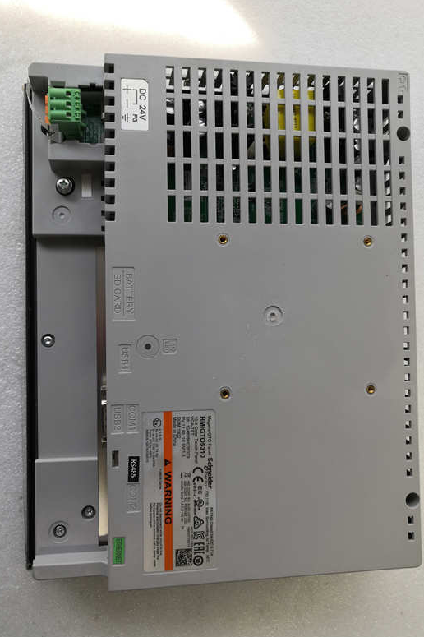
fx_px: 513
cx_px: 190
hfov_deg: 44.9
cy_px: 321
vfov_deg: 63.7
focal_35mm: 29
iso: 50
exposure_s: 1/213
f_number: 1.8
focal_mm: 3.95
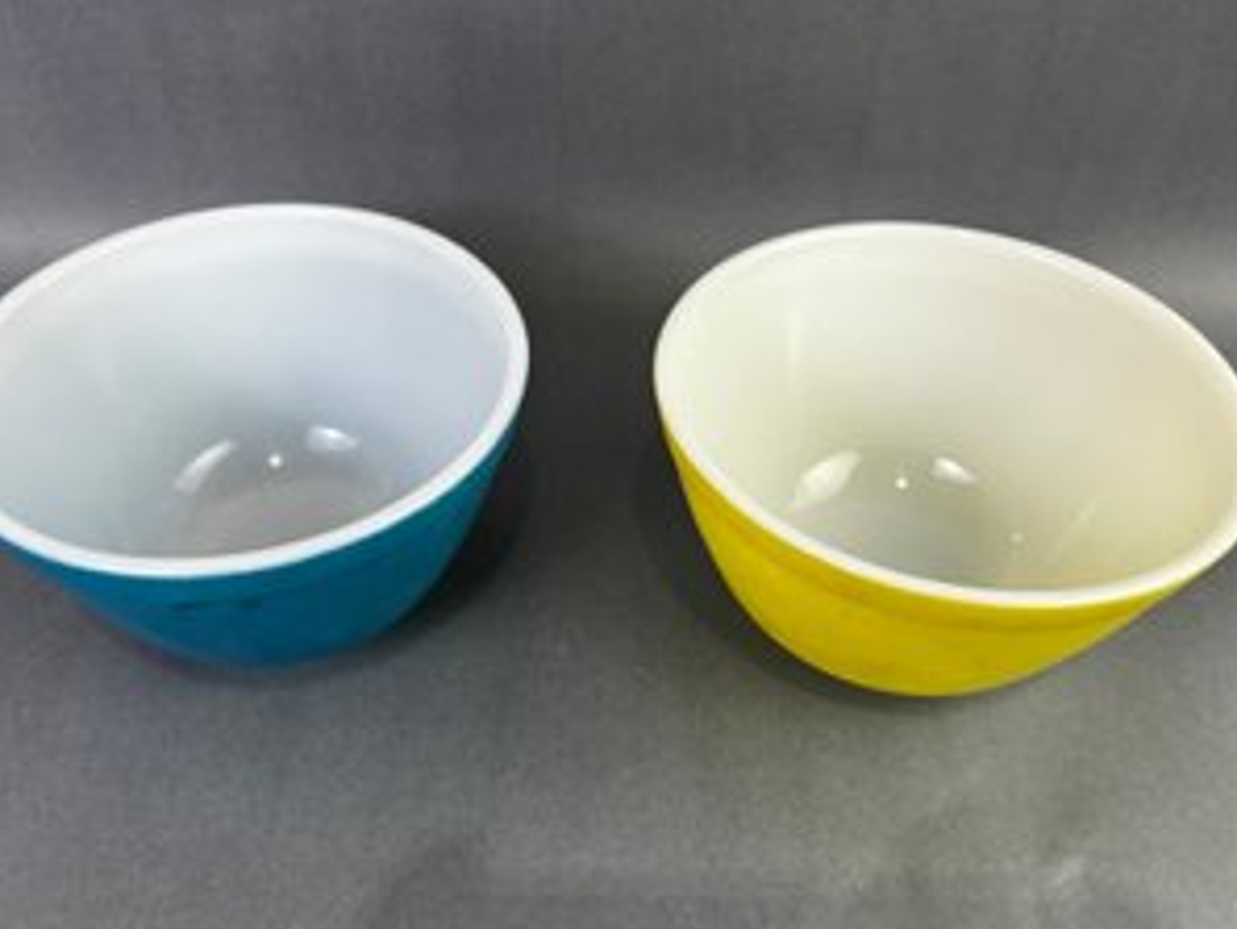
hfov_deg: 59.9
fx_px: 1072
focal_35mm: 30
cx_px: 577
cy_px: 498
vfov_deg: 46.8
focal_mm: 5.1
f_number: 1.6
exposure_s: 1/159
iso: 40
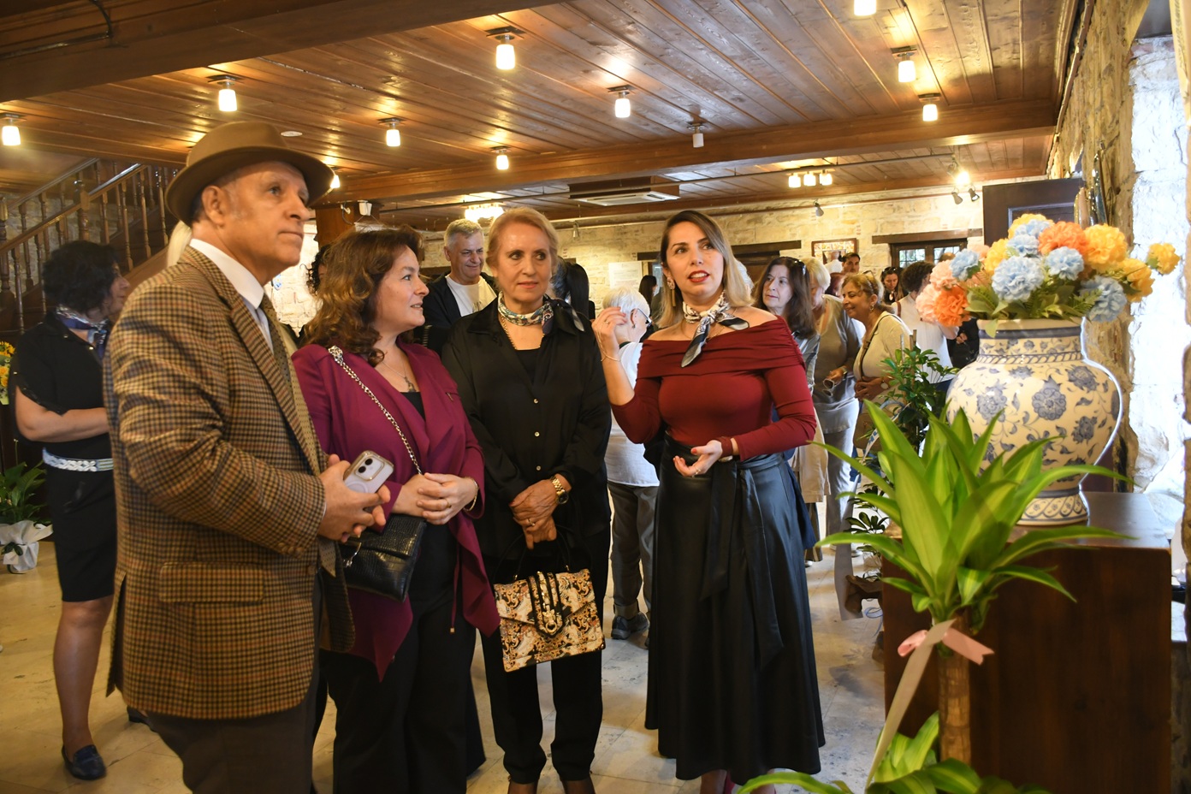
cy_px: 397
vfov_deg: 43.6
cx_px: 596
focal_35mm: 30
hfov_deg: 61.9
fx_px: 992
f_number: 3.5
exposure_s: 1/20
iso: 1250
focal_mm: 20
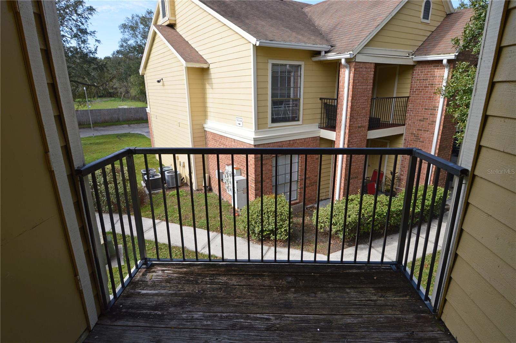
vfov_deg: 67.3
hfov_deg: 90.1
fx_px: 258
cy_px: 172
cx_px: 258
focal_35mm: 18
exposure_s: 1/160
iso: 100
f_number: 6.3
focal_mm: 12
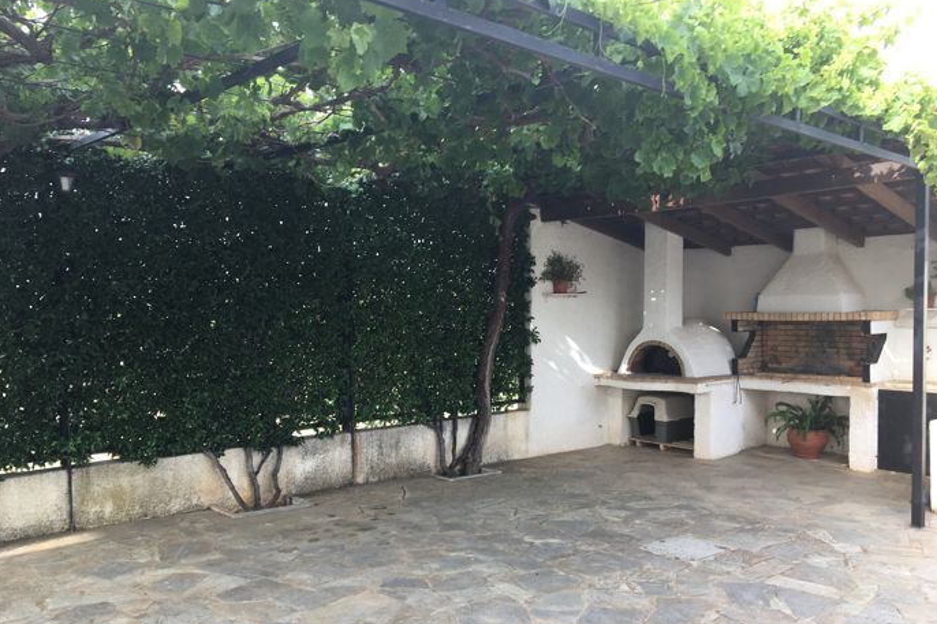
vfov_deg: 42.3
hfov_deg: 60.3
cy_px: 344
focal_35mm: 31
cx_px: 475
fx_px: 807
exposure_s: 1/117
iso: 25
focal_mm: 4.15
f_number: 2.2
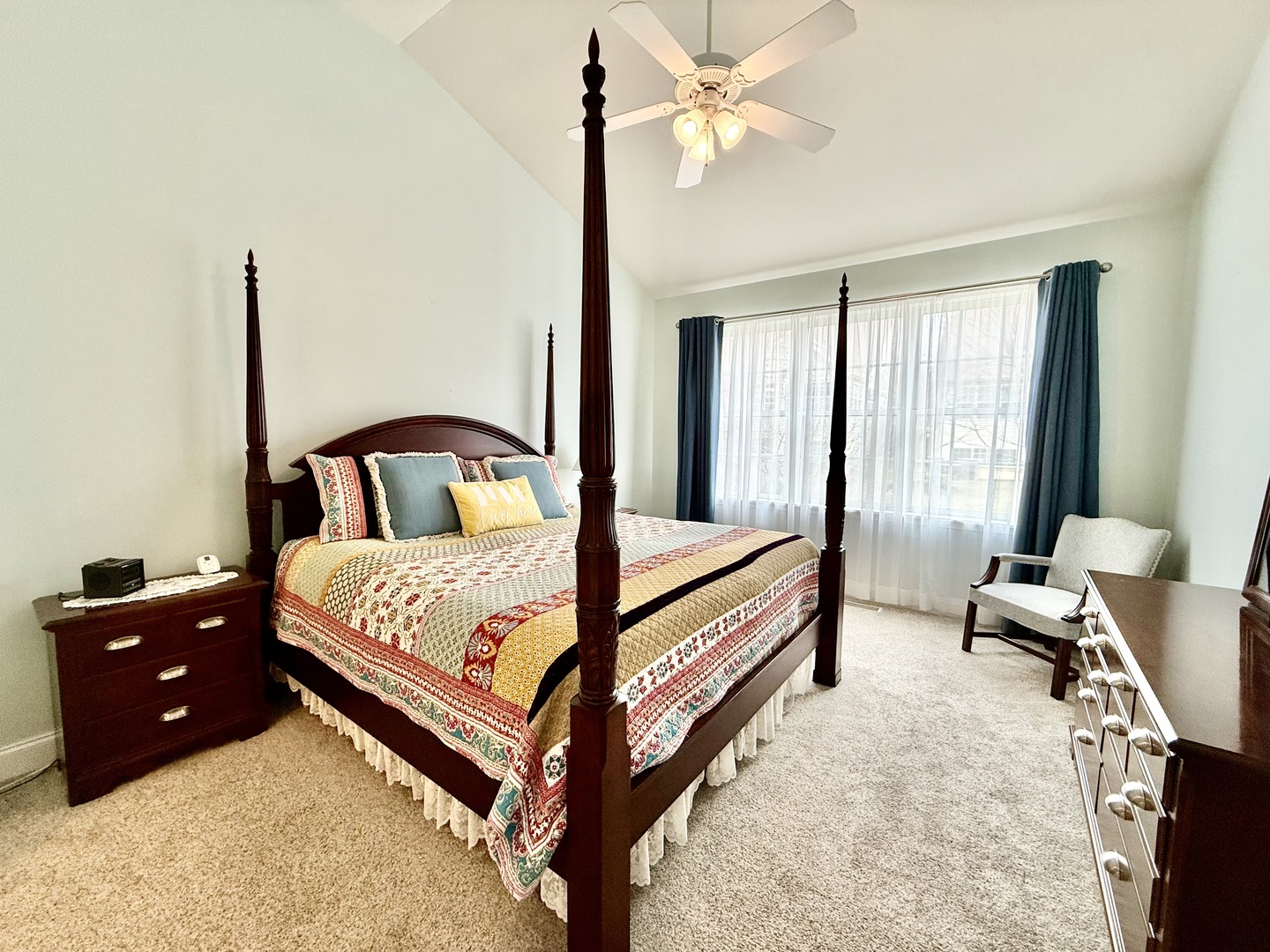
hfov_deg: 102.1
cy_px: 476
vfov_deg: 85.7
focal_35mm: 14
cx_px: 635
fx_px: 514
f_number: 2.2
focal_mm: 2.22
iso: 100
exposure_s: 1/120
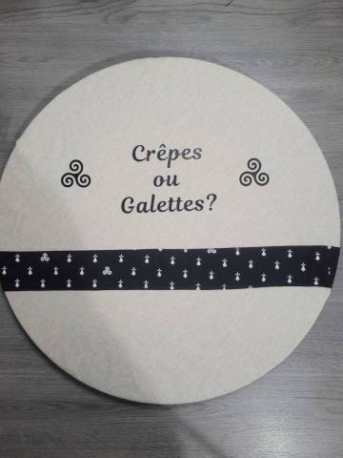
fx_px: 344
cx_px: 172
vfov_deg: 67.3
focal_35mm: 26
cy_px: 229
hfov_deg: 53.1
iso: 250
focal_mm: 5.4
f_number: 1.8
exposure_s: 1/50
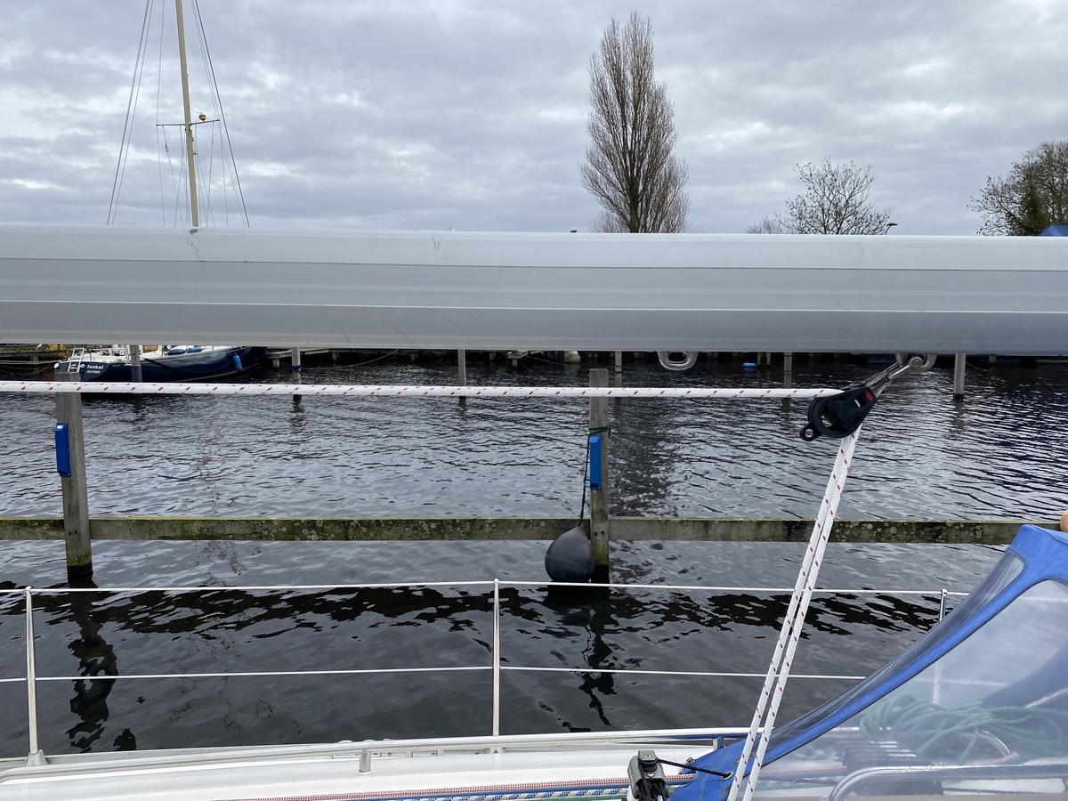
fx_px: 802
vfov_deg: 53.1
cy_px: 400
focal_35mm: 26
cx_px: 534
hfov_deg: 67.3
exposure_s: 1/1316
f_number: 1.8
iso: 32
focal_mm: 4.25
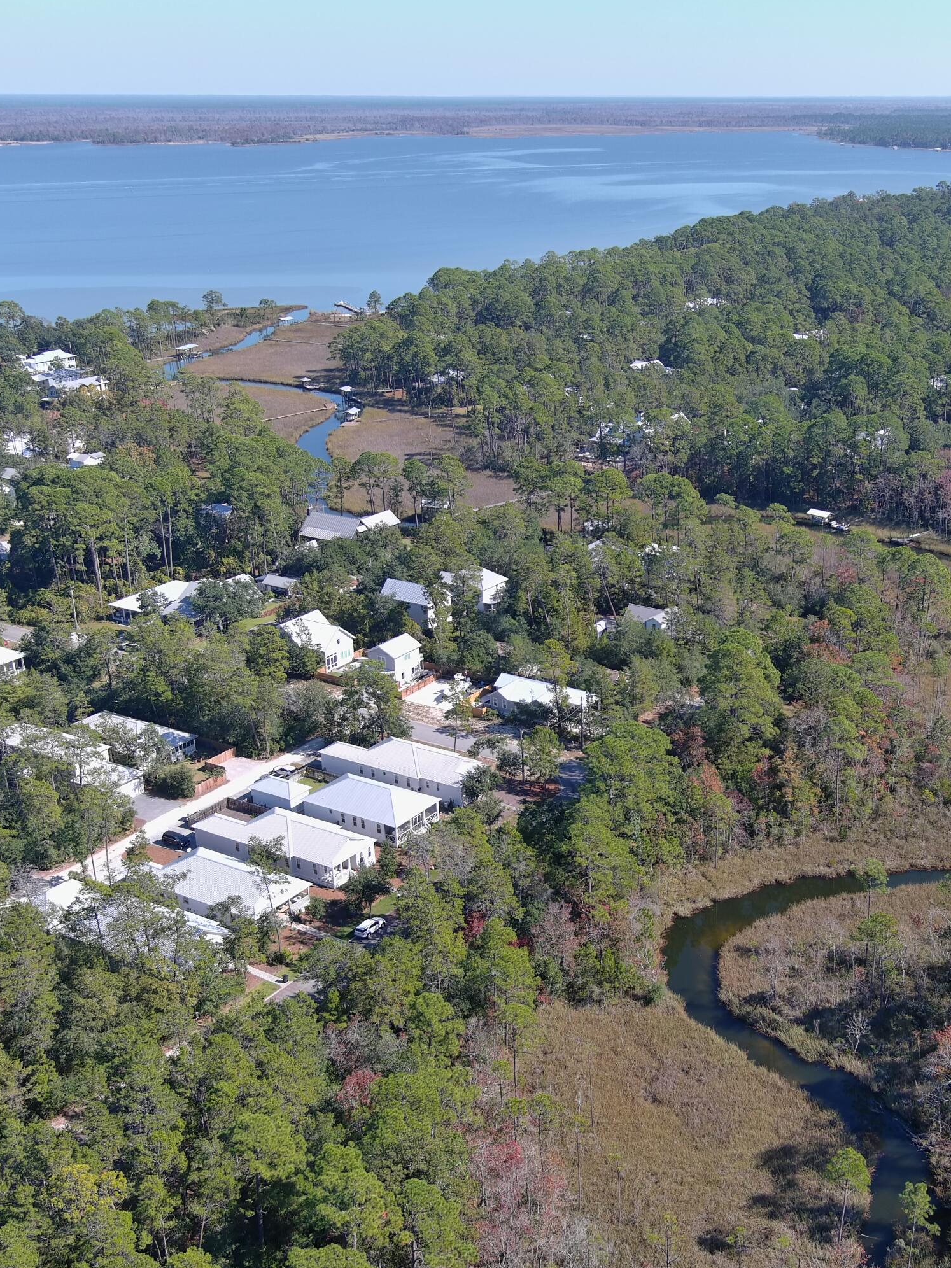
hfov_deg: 33.9
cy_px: 633
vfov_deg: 44.8
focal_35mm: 42
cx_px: 674
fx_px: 1538
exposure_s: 1/800
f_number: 2.8
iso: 100
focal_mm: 10.57
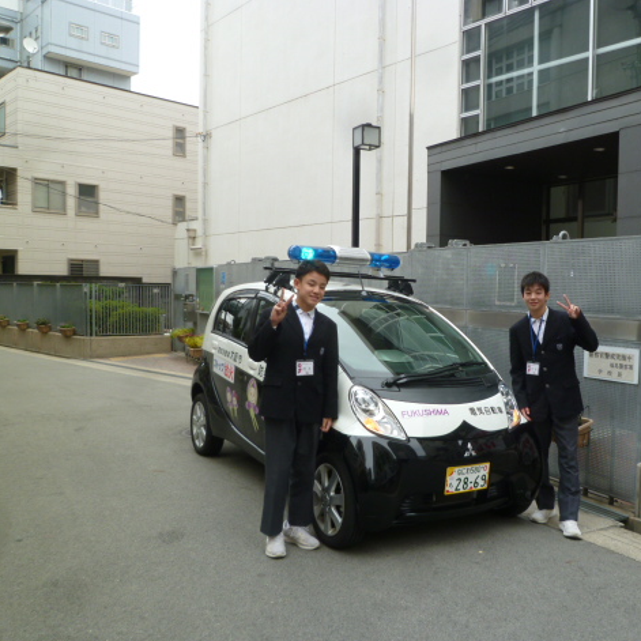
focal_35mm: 30
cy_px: 324
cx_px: 408
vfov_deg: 54.0
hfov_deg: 53.3
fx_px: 629
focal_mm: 4.5
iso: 80
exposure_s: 1/125
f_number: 3.5
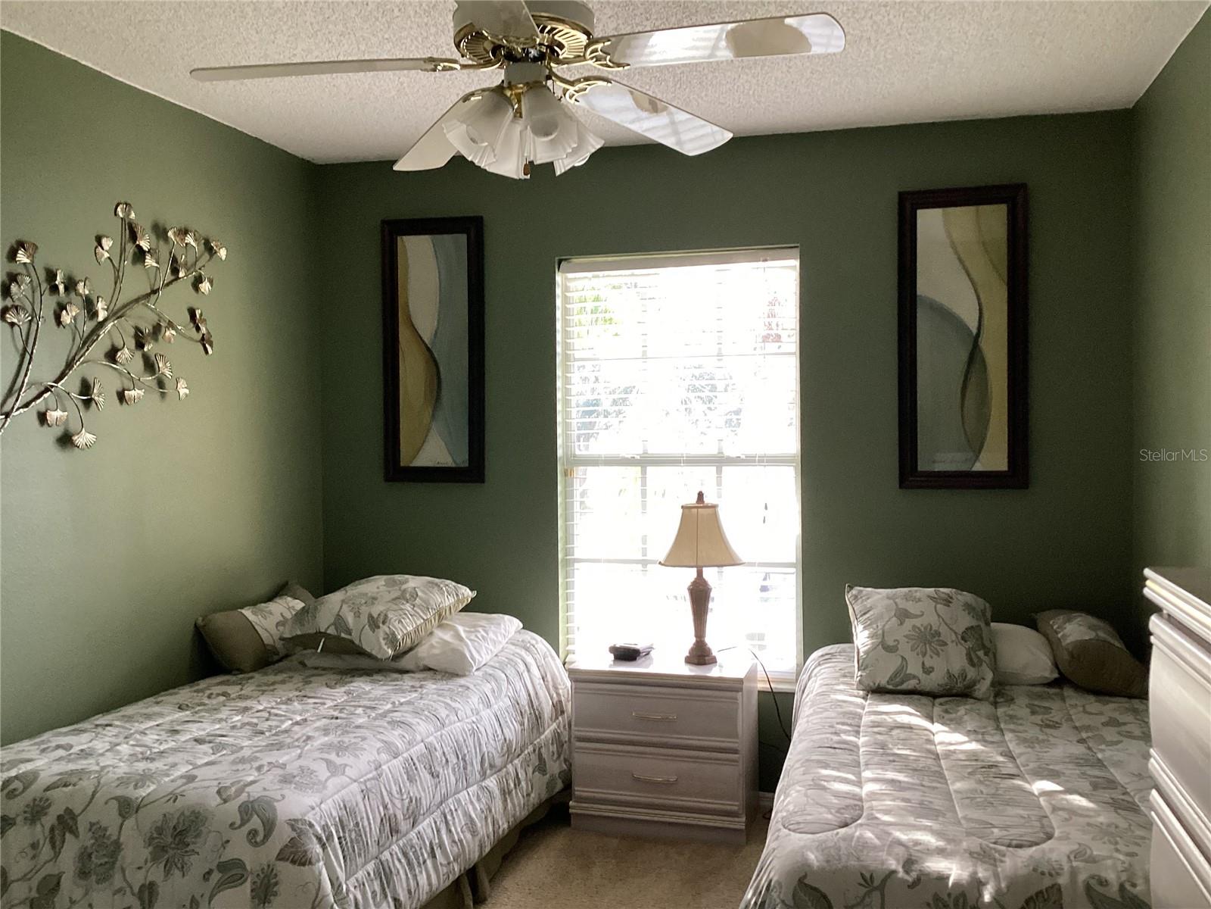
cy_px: 454
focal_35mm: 31
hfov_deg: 58.4
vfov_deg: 45.4
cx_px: 606
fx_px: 1084
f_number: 2.4
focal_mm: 3.3
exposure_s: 1/60
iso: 100
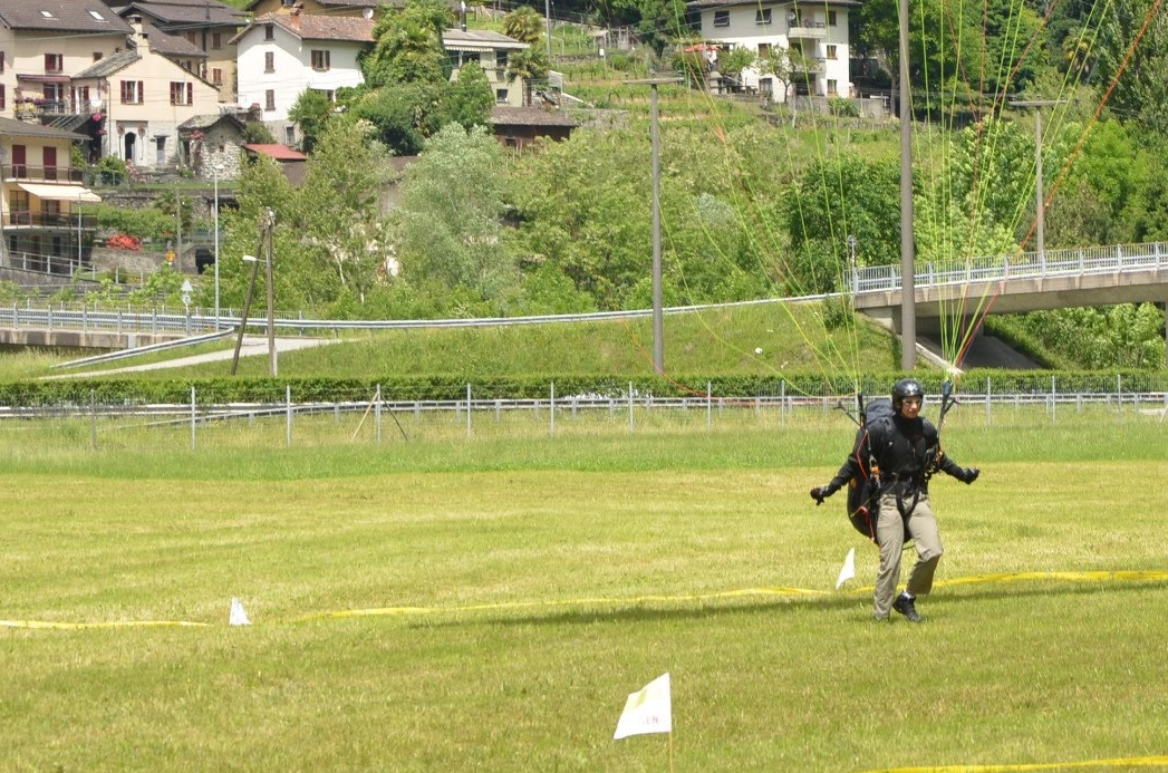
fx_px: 6958
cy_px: 107
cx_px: 933
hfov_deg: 9.6
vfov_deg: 6.3
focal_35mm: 215
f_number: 8
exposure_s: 1/250
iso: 140
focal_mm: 75
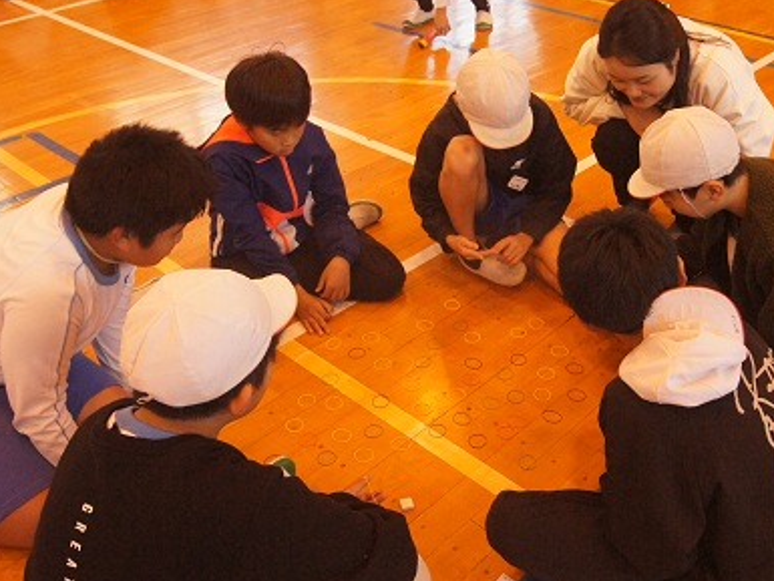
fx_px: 828
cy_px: 287
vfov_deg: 38.7
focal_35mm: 37
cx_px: 440
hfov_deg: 50.0
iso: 3200
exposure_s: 1/160
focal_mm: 22
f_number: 8
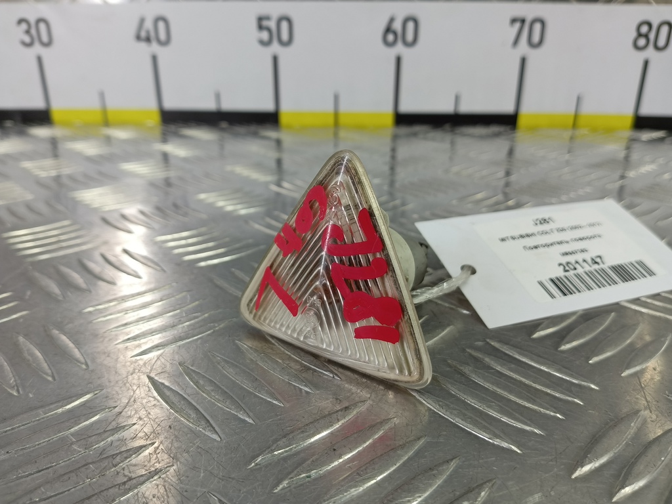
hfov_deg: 73.9
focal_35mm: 23
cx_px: 336
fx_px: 446
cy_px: 252
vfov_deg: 58.9
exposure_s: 1/50
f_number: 1.6
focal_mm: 4.11
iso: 86
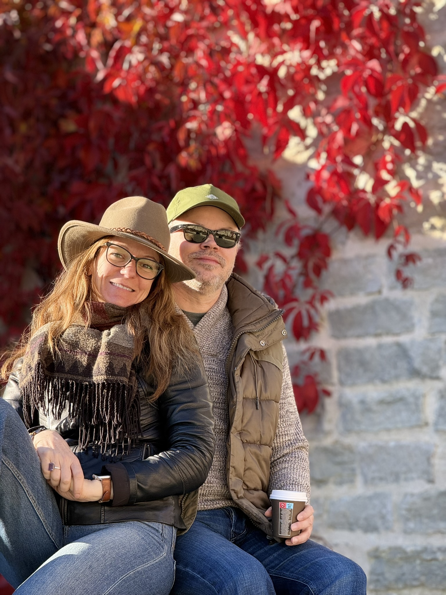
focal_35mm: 120
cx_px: 223
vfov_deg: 16.4
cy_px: 298
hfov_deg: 12.3
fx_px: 2061
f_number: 2.8
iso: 64
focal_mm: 15.66
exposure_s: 1/282
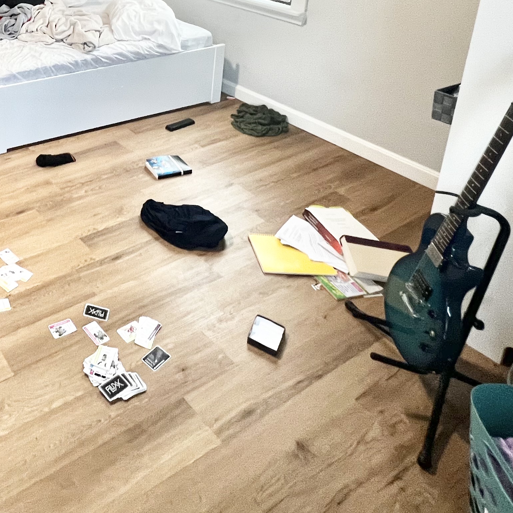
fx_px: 503
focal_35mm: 30
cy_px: 23
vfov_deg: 46.9
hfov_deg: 45.9
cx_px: 6
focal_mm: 1.57
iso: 250
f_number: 1.8
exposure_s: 1/60
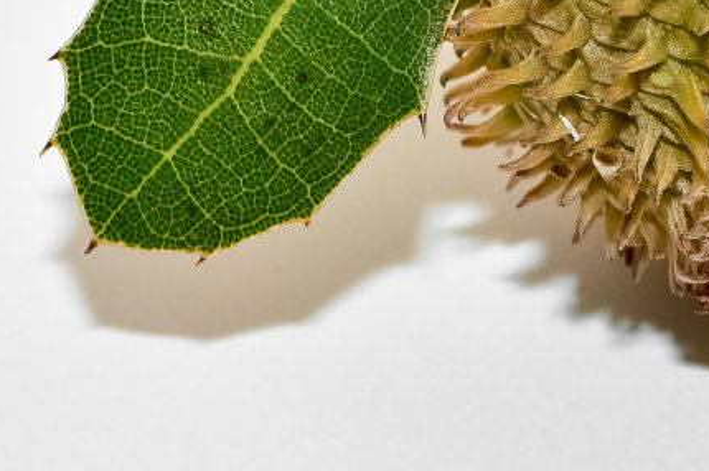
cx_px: 1179
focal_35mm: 584
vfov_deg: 2.3
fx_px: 11492
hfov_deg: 3.5
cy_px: -235
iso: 200
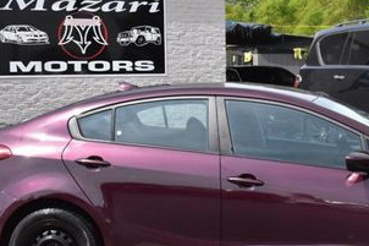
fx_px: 943
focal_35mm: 92
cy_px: 127
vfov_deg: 14.8
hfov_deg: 21.7
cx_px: 319
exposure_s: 1/1600
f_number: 14
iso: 2500
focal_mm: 29
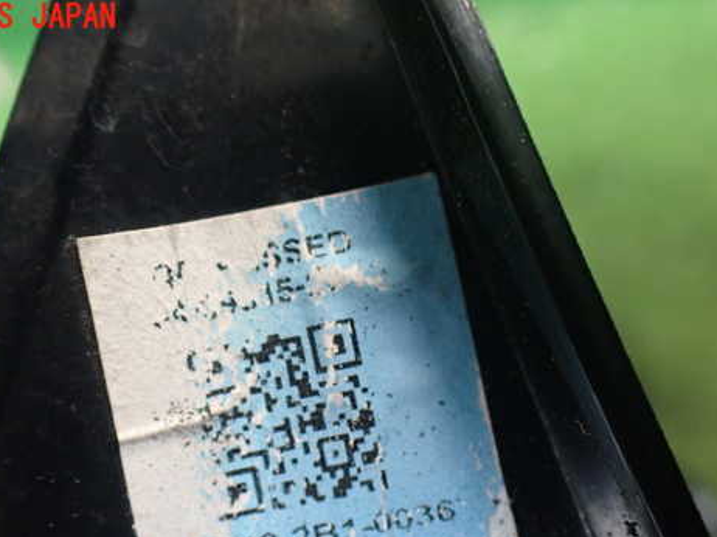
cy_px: 348
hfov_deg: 47.7
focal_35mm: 39
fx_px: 807
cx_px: 300
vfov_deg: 36.5
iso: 800
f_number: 2.3
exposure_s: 1/80
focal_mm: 5.4
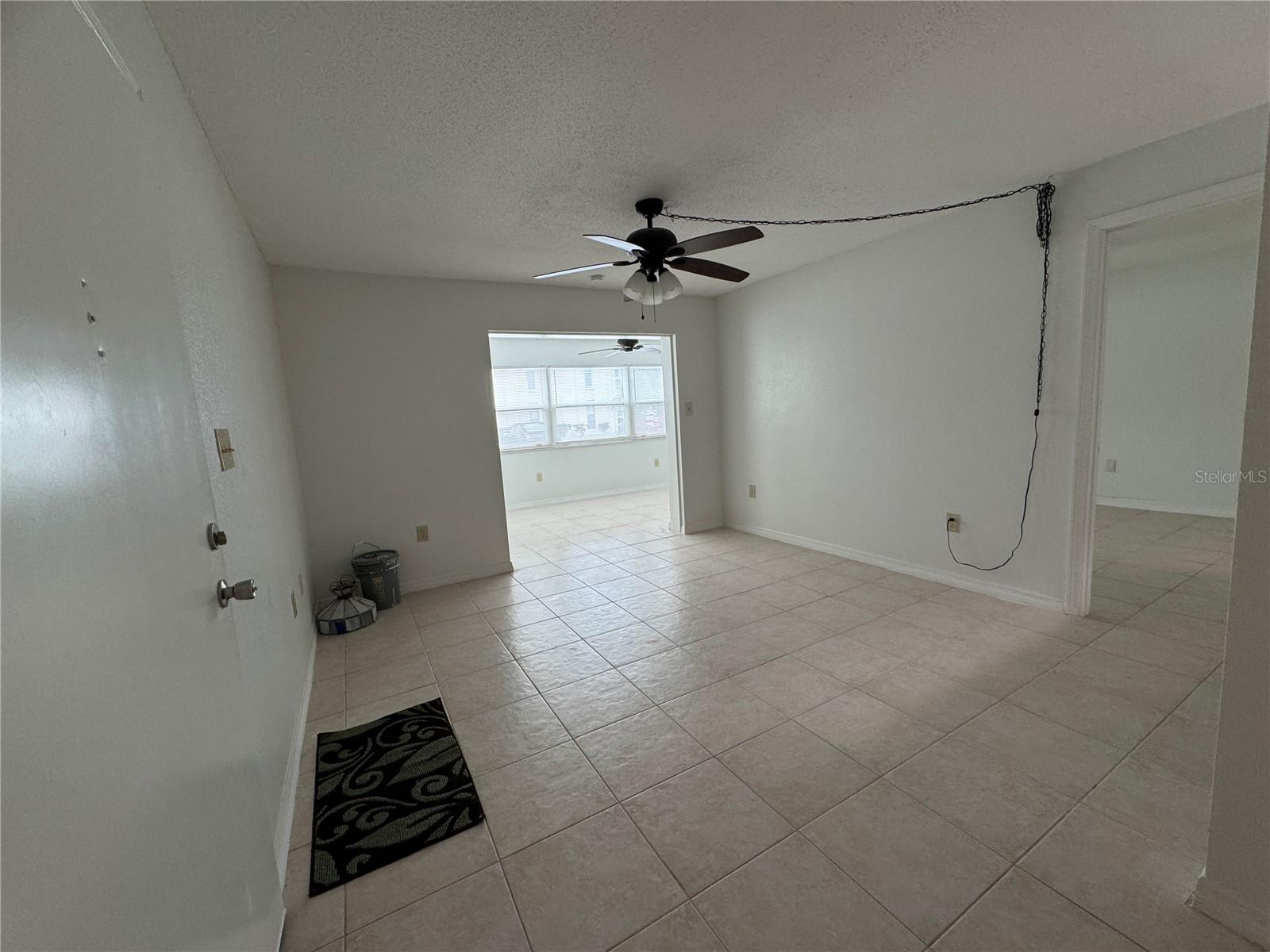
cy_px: 476
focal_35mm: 14
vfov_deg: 85.7
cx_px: 635
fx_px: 514
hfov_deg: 102.1
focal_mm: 2.22
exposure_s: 1/120
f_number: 2.2
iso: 160
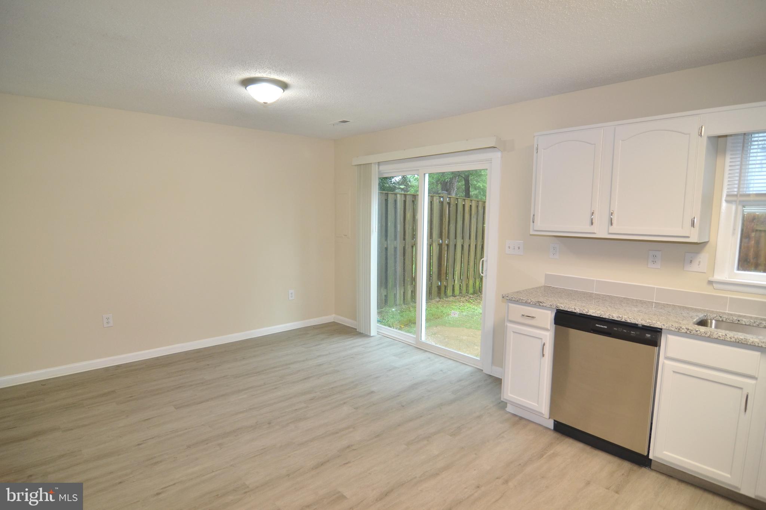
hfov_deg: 90.0
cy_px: 255
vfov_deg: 67.4
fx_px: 383
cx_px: 383
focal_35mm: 18
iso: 400
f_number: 4
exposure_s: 1/60
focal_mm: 12
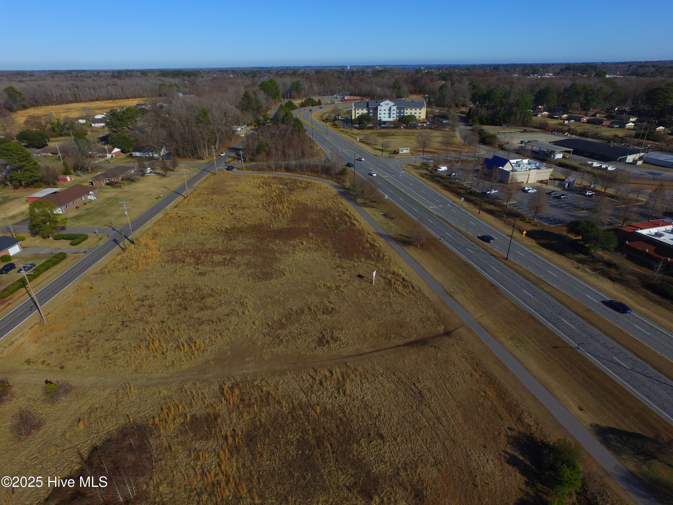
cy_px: 252
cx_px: 336
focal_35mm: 20
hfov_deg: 81.7
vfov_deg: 66.0
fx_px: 389
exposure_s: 1/2062
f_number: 2.8
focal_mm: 3.61
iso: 100
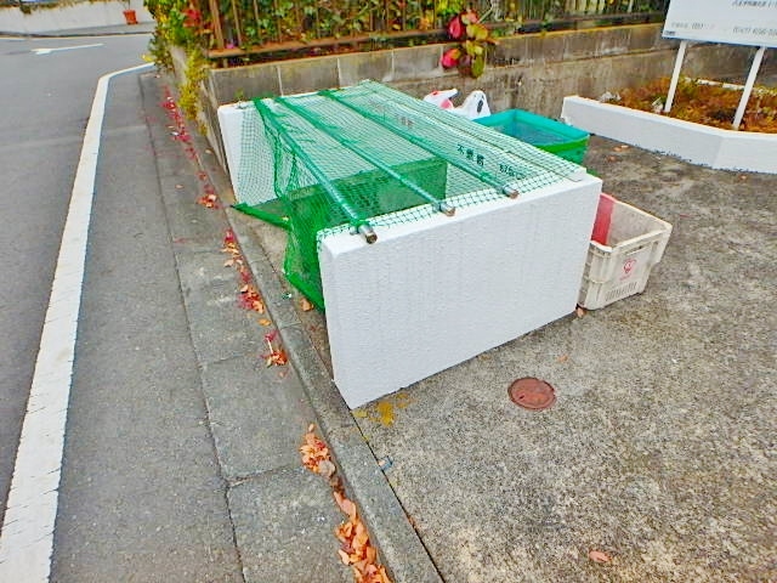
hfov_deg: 79.0
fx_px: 471
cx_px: 388
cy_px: 292
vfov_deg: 63.4
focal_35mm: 21
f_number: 3.5
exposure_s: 1/320
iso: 125
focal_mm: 3.7
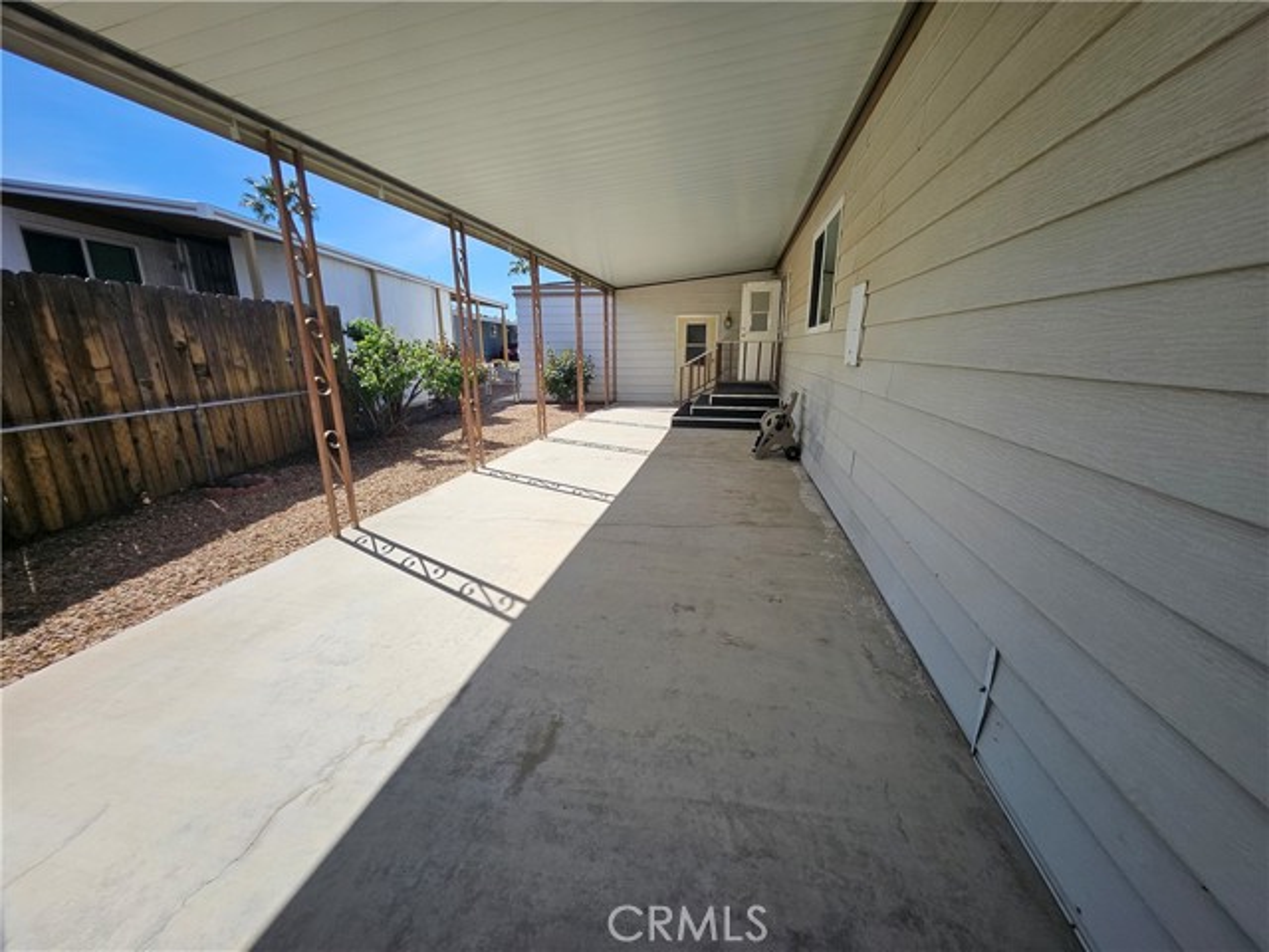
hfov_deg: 106.2
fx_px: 477
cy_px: 476
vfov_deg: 89.9
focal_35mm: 13
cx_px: 634
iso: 32
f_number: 2.2
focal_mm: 1.74
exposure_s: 1/1222
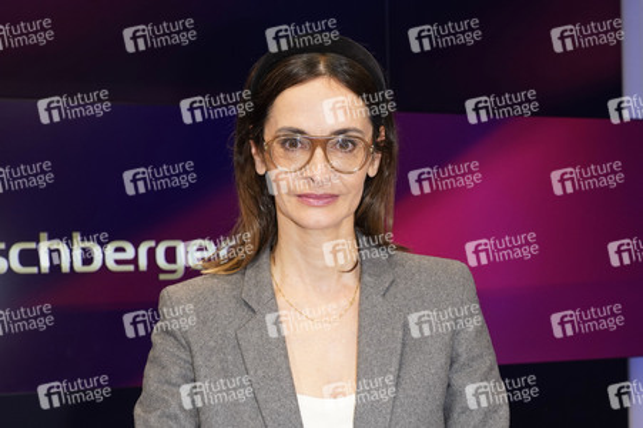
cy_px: 214
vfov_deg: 35.9
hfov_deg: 51.9
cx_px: 322
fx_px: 660
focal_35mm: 37
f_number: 5.6
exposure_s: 1/160
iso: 2000
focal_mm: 37
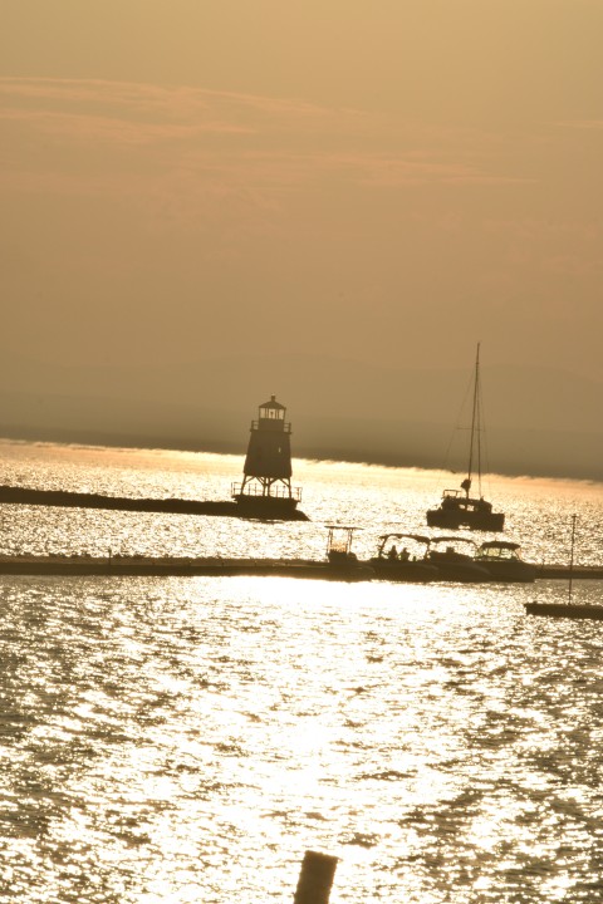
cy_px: 452
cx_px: 302
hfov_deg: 4.6
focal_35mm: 300
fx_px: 7537
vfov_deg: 6.9
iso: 200
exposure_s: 1/640
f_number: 25
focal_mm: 200
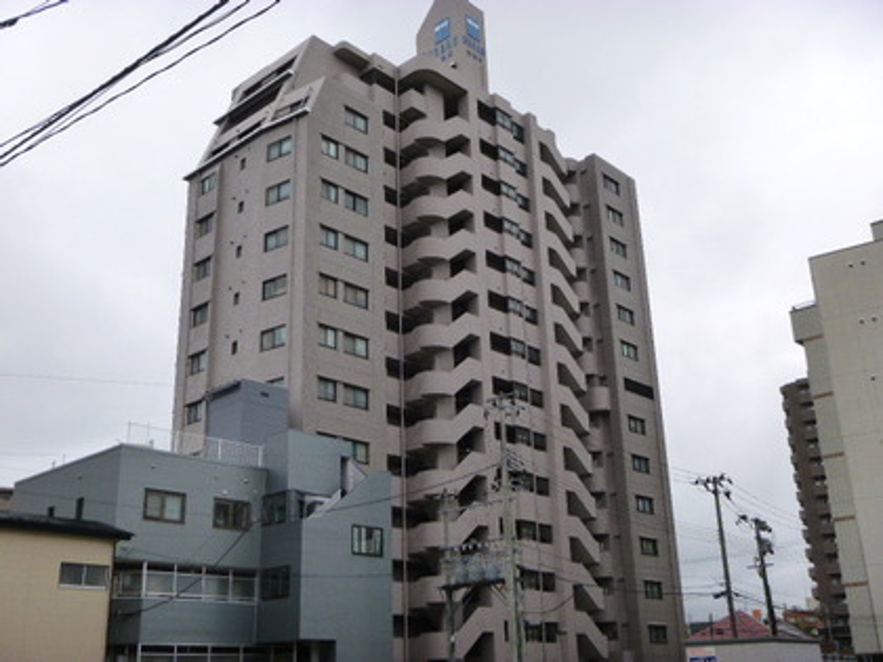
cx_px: 442
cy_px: 331
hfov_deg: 49.0
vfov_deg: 37.7
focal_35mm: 38
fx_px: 969
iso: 160
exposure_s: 1/200
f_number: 4.5
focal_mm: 6.8
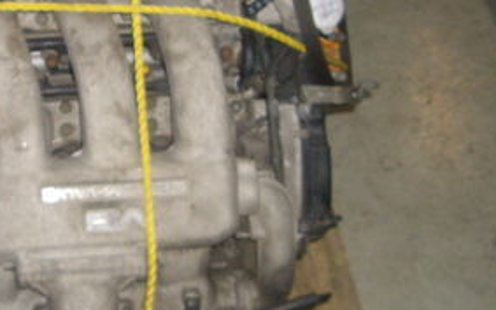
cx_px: 96
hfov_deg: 22.5
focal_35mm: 91
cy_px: 112
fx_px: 1230
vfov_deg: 14.4
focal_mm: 6.2
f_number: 2.7
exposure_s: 1/40
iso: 200
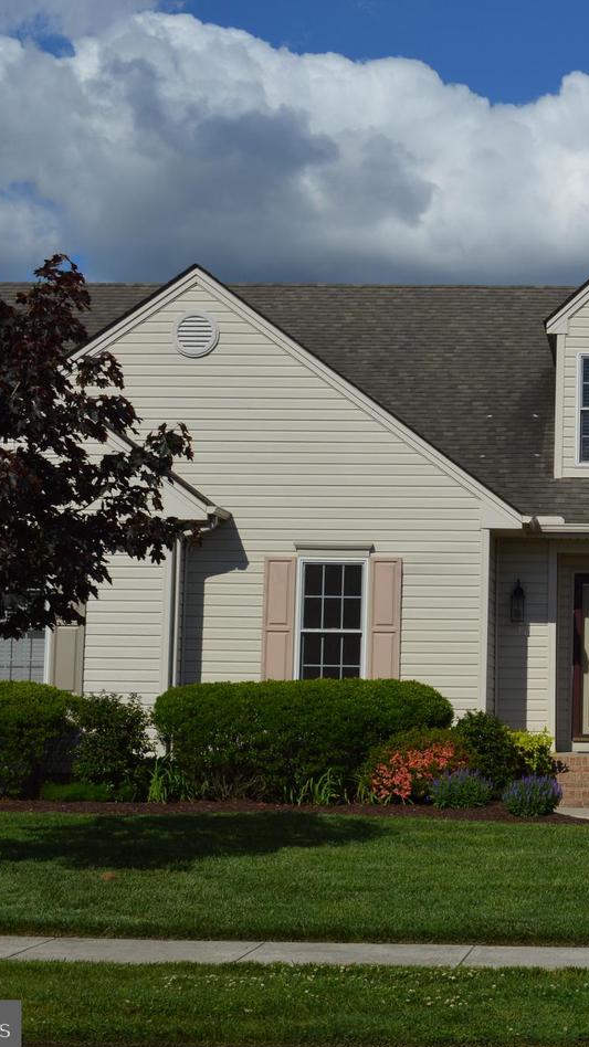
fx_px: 1722
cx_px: 645
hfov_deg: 18.7
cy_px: 527
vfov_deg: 33.8
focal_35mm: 62
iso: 100
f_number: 10
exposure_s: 1/400
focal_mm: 26
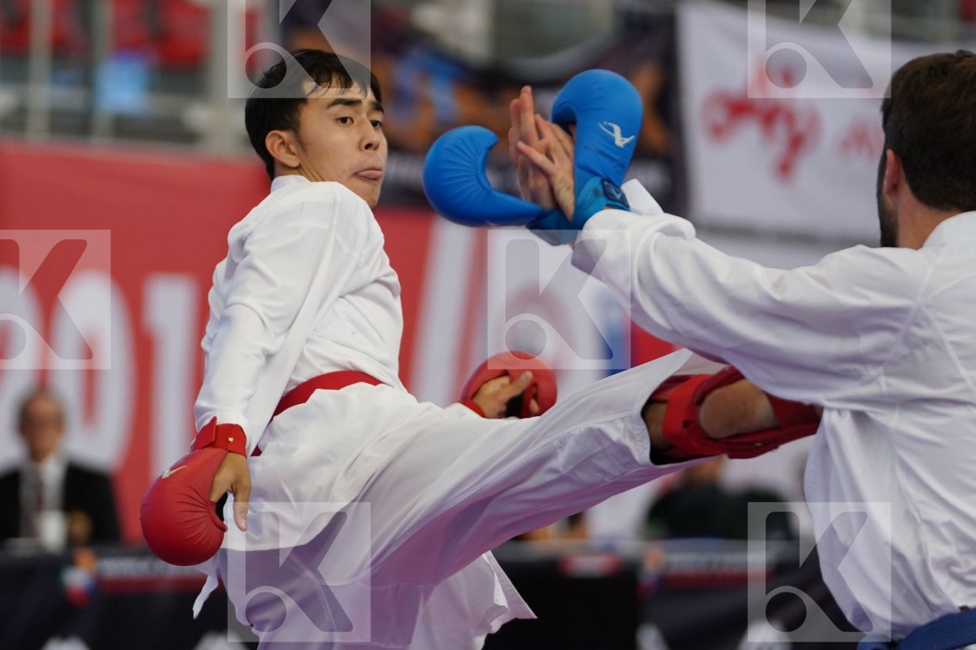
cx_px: 299
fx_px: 6100
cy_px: 300
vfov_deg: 6.1
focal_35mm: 225
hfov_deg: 9.1
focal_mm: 159
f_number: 2.8
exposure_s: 1/1000
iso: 1600
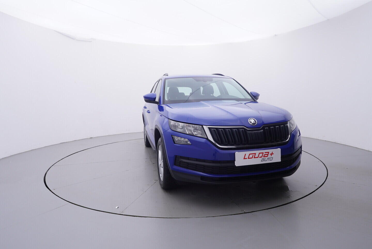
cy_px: 124
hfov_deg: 77.3
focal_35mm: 22
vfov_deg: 56.2
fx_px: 233
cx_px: 186
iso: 200
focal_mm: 15
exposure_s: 1/80
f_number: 5
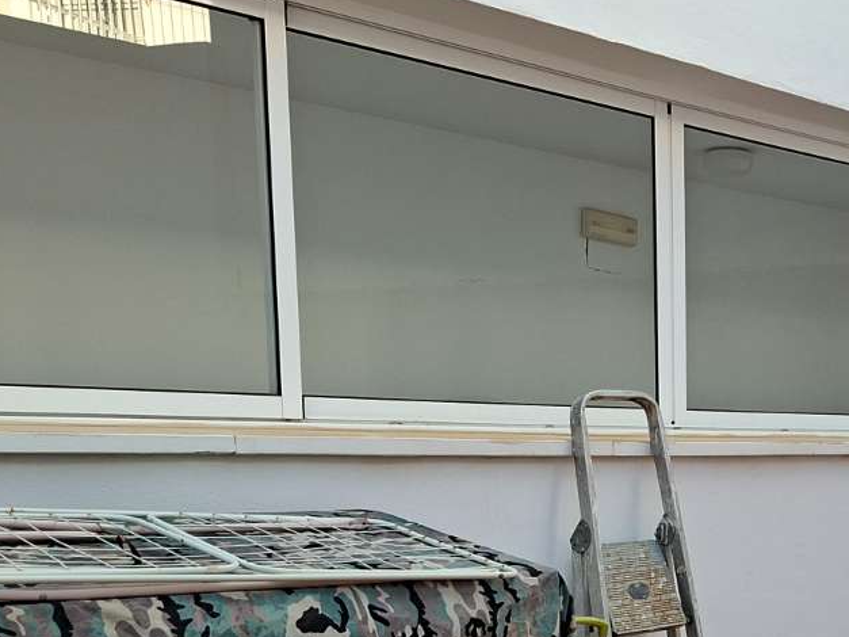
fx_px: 1349
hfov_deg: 33.3
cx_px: 749
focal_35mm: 55
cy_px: 604
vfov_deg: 25.5
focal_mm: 5.54
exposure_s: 1/275
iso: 50
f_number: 1.8
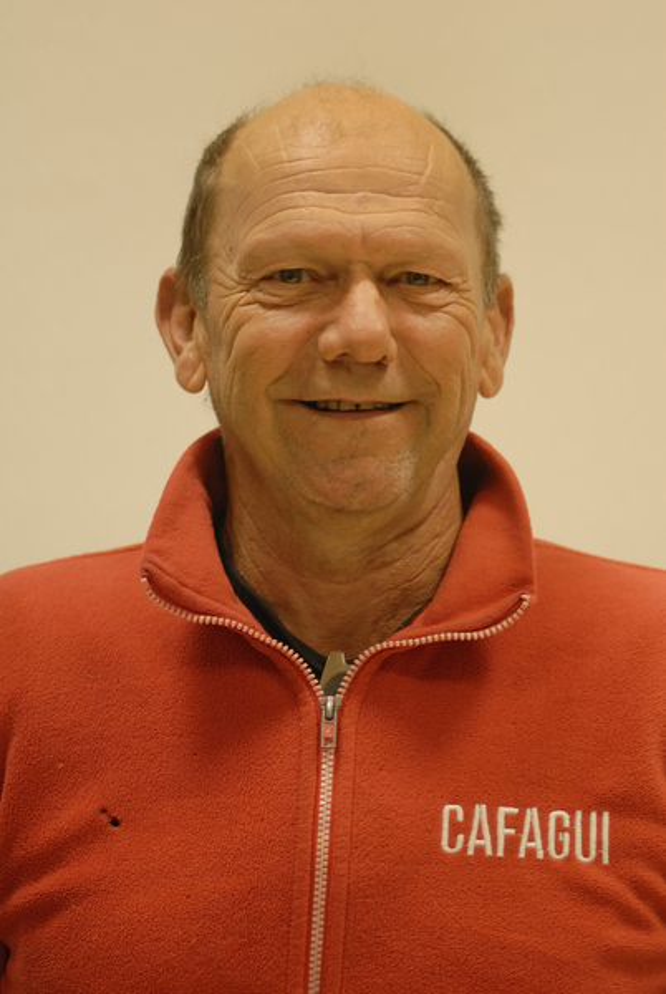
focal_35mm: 270
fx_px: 7466
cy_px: 497
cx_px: 333
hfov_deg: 5.1
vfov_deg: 7.6
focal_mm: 180
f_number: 2.8
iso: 640
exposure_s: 1/80
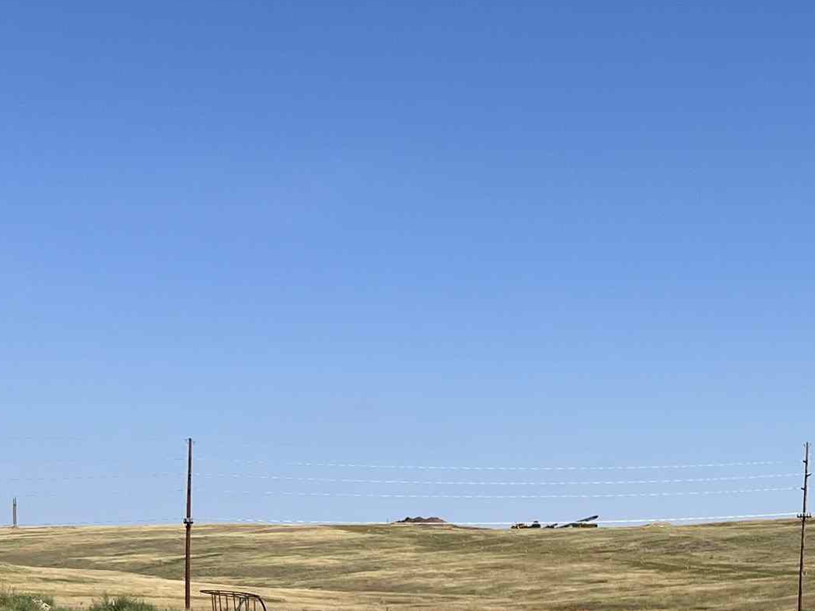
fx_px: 1789
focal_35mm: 76
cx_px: 727
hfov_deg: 24.9
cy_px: 708
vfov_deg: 18.5
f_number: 1.5
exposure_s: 1/5319
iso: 50
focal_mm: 5.7
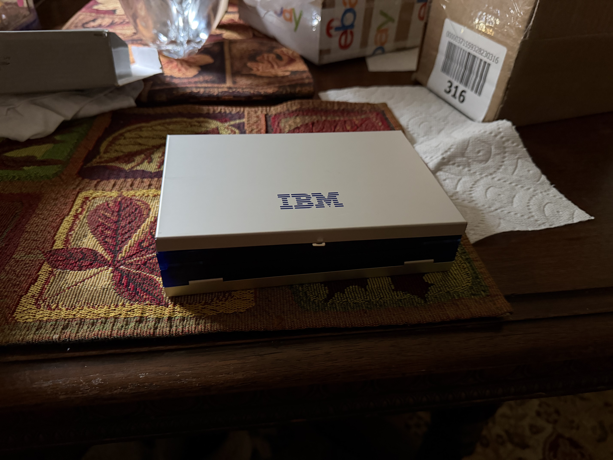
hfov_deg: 71.6
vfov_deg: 56.8
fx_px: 425
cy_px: 230
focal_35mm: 24
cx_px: 306
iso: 1000
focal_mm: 6.76
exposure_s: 1/33
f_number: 1.78
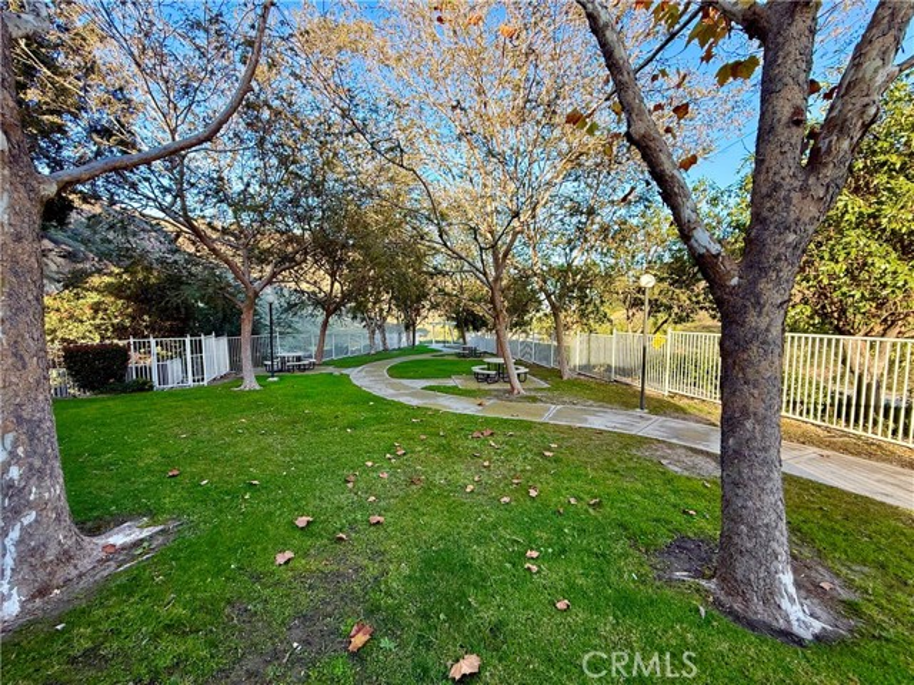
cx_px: 457
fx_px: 370
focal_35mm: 14
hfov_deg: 102.1
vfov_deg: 85.7
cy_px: 342
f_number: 2.2
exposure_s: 1/294
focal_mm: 2.22
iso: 64
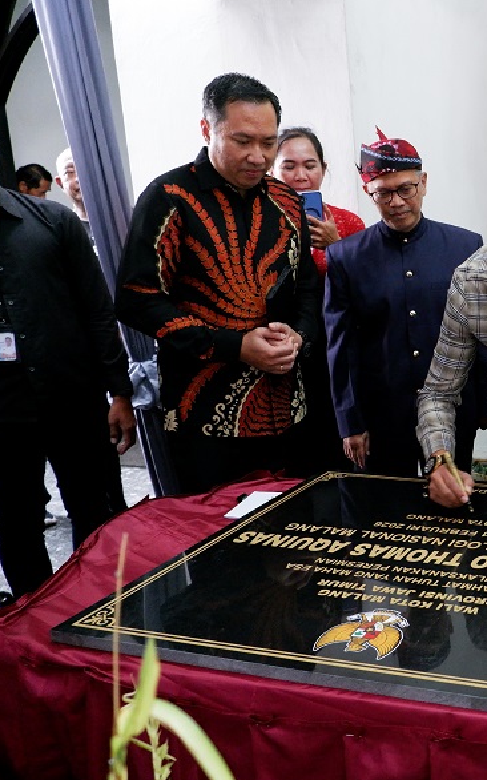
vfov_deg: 54.0
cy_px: 390
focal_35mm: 36
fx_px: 765
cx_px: 562
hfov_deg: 30.7
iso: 3200
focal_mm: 15
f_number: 3.5
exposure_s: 1/140
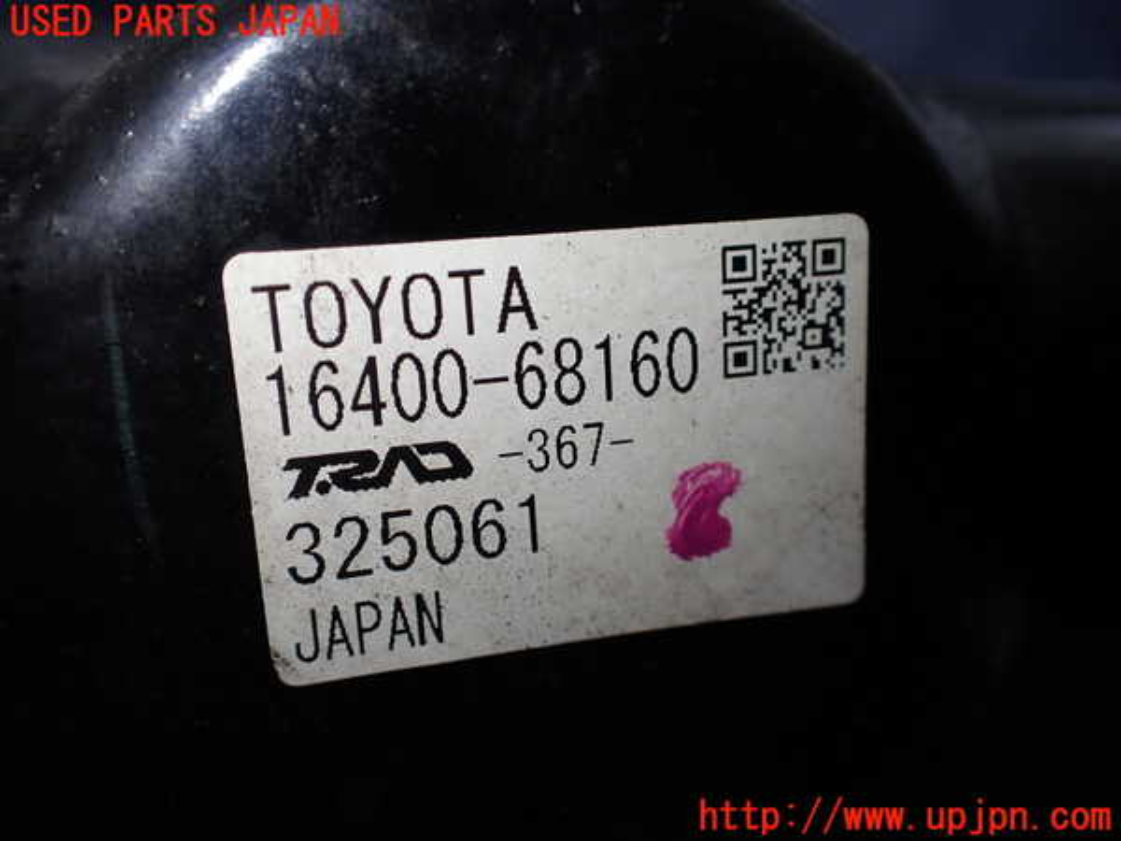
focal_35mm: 30
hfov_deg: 60.0
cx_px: 560
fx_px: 972
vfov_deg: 46.8
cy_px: 420
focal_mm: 5.4
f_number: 2.3
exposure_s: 1/160
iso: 100
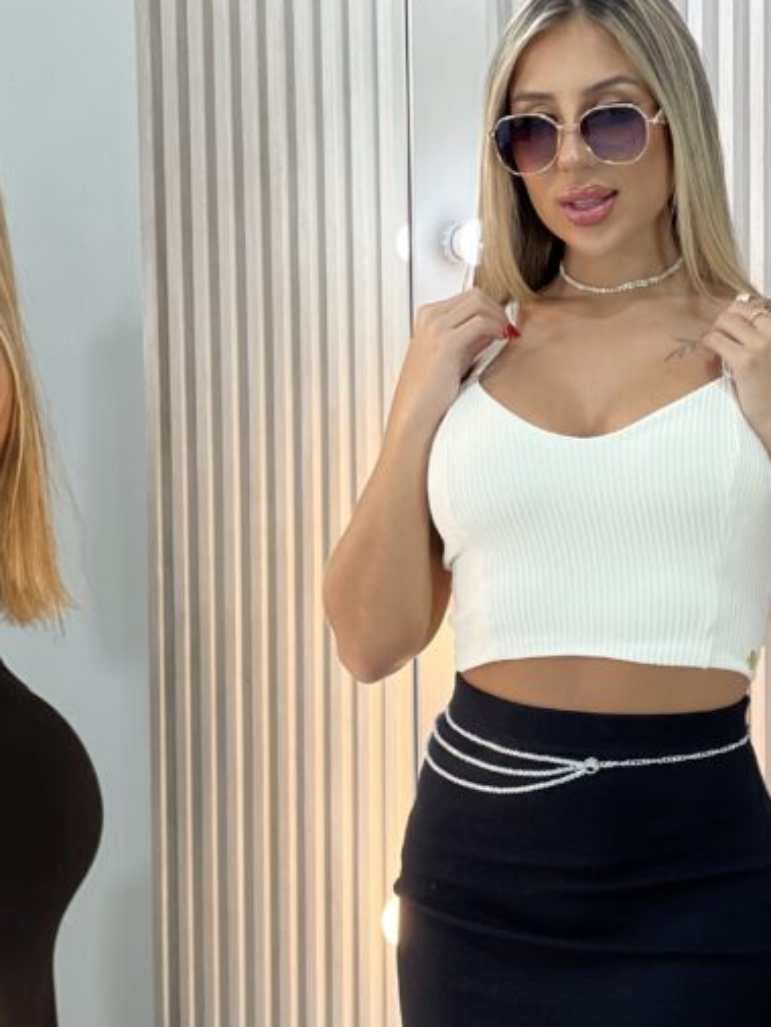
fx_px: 4213
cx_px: 578
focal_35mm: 142
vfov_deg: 13.8
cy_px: 886
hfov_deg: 10.4
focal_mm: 9
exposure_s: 1/120
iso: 80
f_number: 2.8
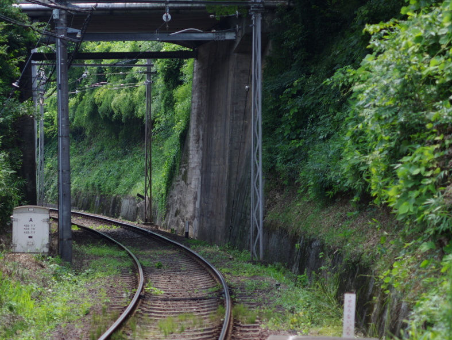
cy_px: 190
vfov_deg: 11.3
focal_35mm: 131
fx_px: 1711
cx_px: 188
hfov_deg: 15.0
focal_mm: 70
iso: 100
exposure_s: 1/500
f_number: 2.4
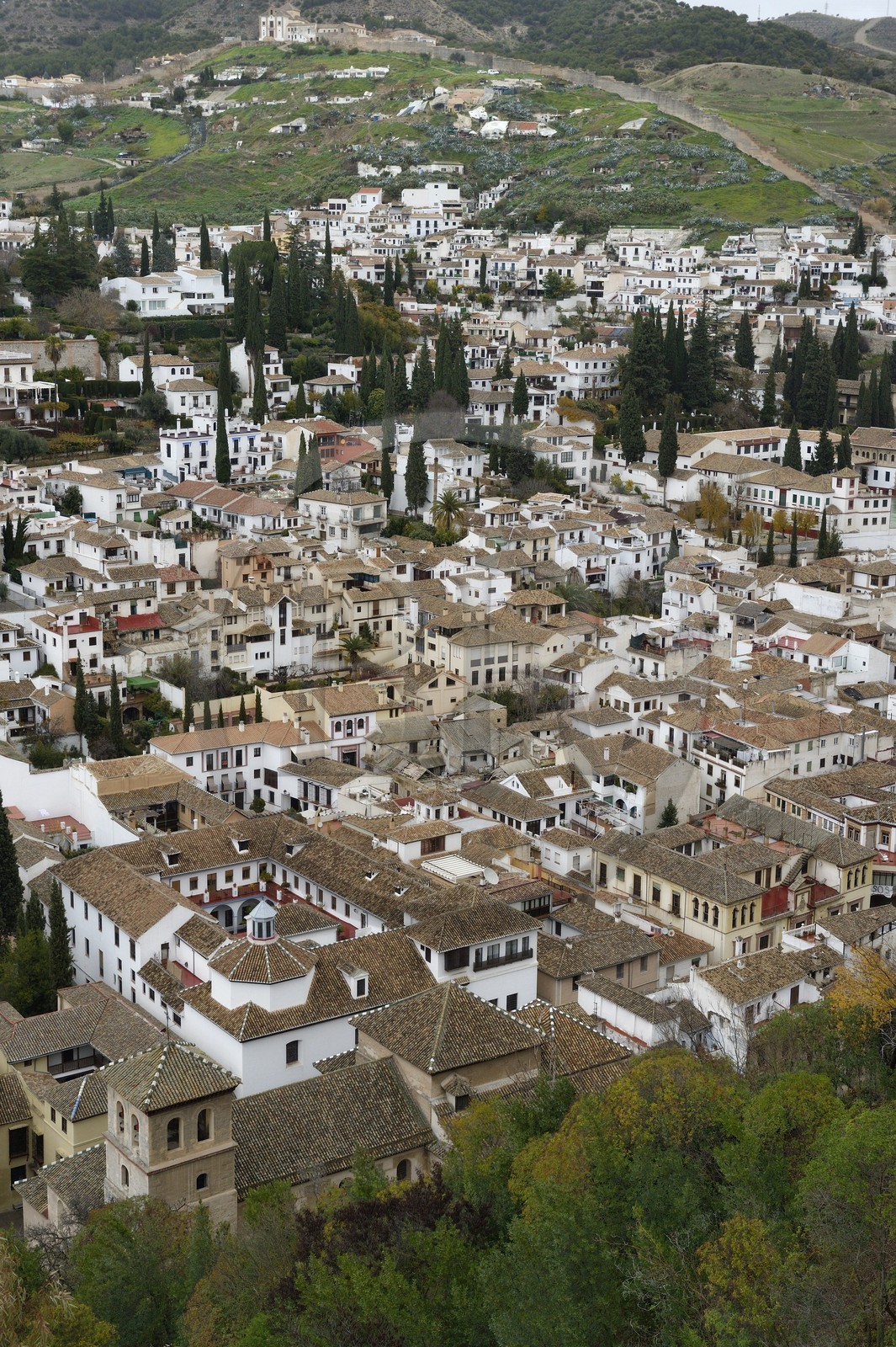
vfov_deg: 38.2
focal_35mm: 52
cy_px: 674
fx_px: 1943
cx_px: 448
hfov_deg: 26.0
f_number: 8
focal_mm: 52
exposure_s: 1/160
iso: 800
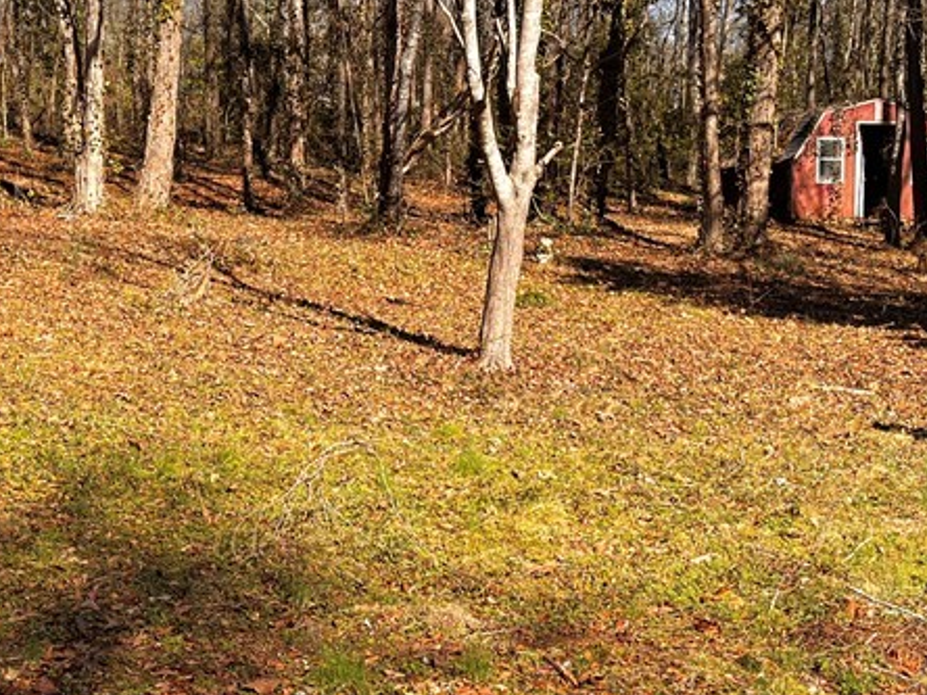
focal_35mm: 60
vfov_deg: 24.4
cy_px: 288
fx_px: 1607
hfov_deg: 32.1
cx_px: 403
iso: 50
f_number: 1.6
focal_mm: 5.1
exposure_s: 1/1441
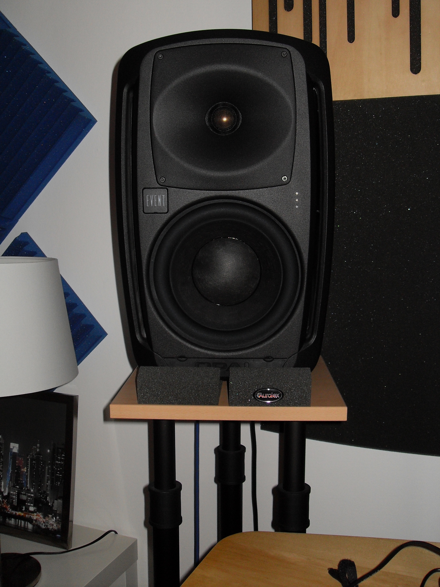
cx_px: 220
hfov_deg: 38.7
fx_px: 627
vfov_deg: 50.1
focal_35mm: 37
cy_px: 294
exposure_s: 1/45
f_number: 2.8
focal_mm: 6.3
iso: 100
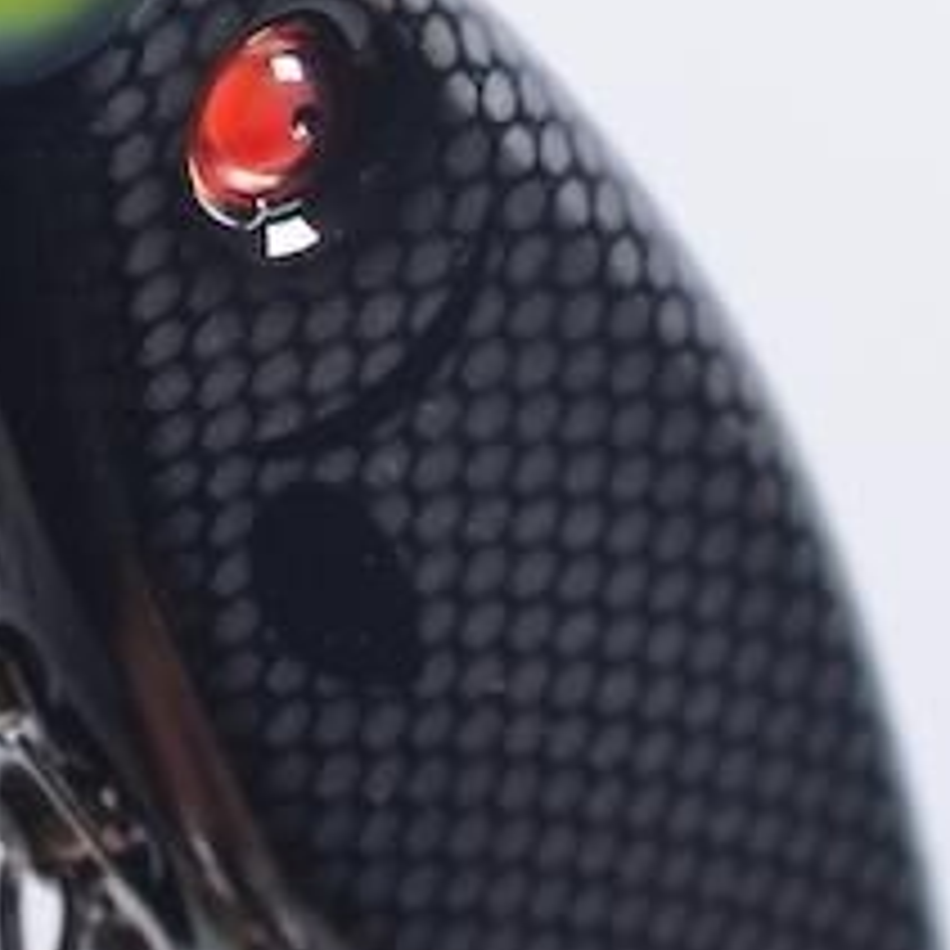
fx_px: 5993
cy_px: -90
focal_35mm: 193
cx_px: -36
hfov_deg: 9.0
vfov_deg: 9.0
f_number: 6.3
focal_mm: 40
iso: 800
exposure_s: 1/160
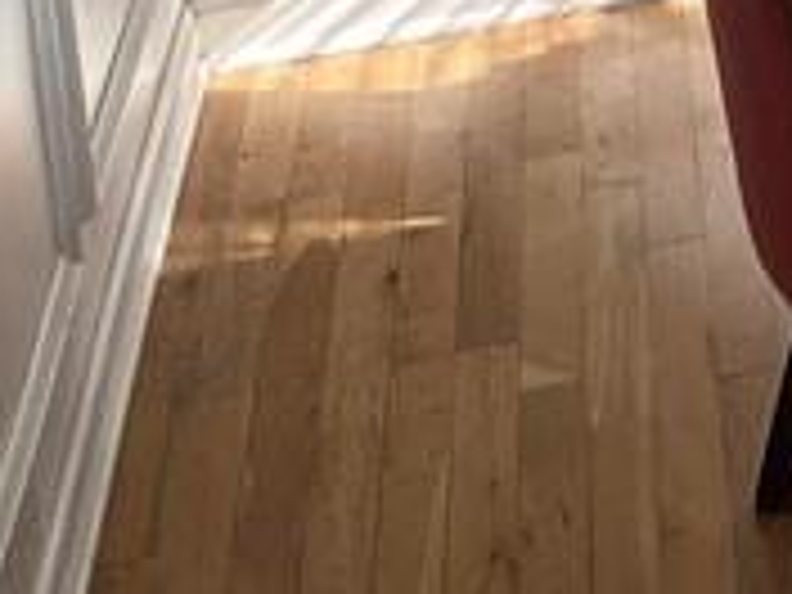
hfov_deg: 11.2
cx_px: 1822
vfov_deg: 8.8
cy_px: -918
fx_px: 3455
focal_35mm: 151
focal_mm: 4.25
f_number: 1.8
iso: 50
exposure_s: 1/120
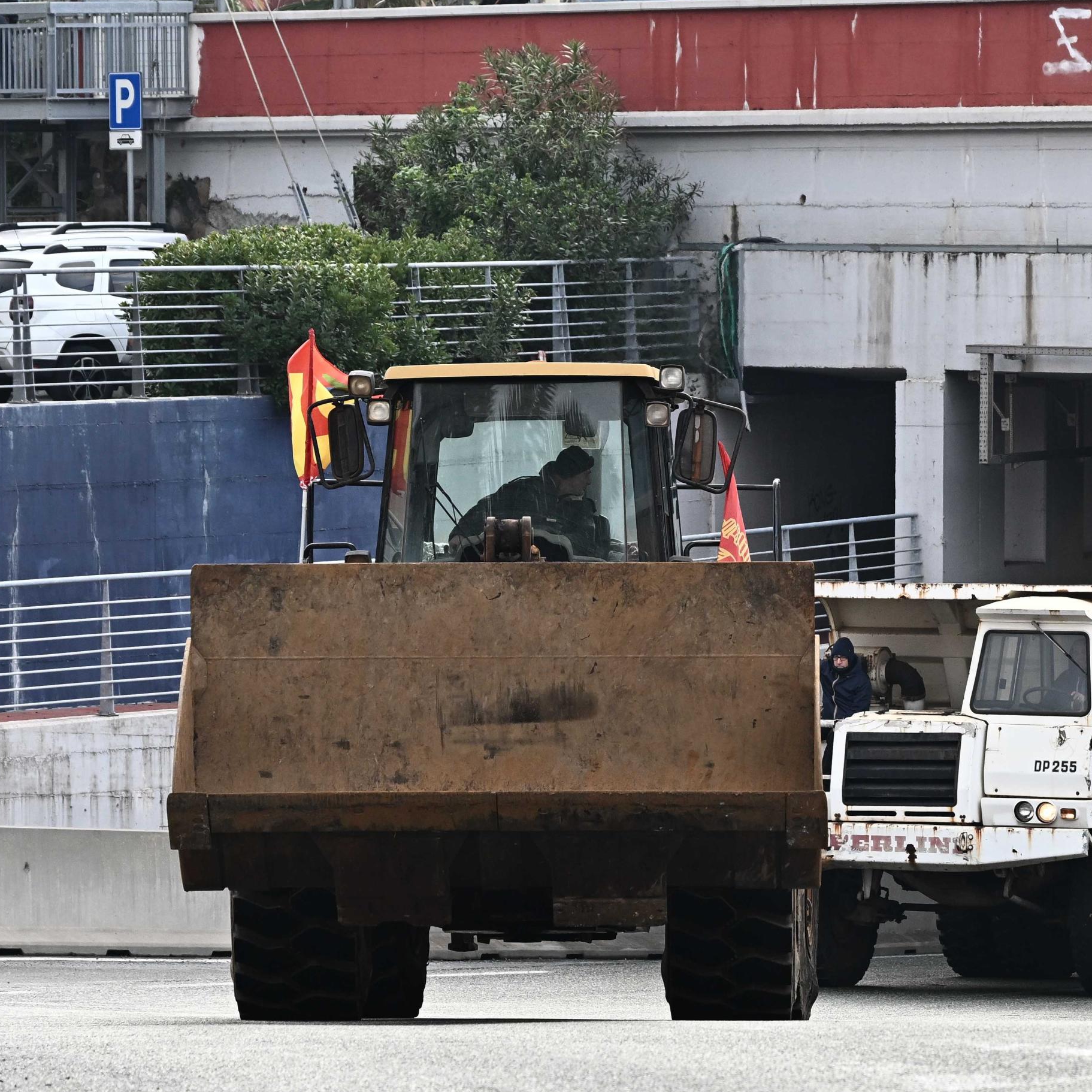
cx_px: 809
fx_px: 7816
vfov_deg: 8.0
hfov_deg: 8.0
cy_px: 521
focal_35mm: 219
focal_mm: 102
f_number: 4.5
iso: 1000
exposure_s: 1/1000
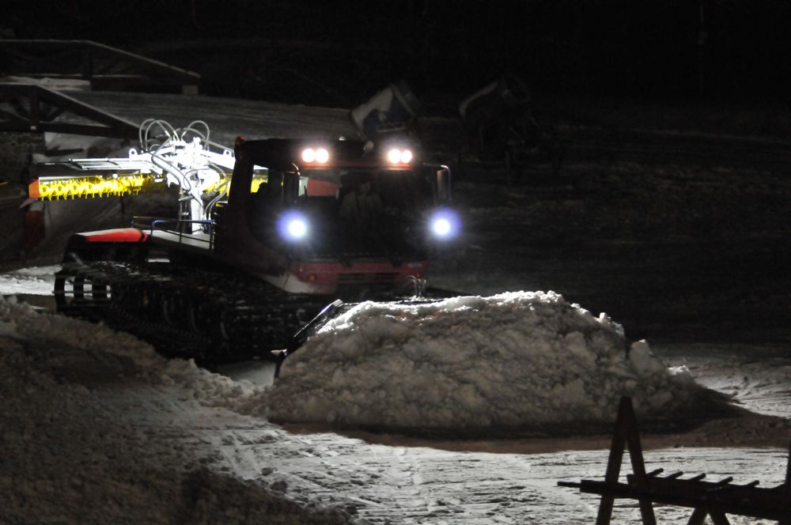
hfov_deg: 19.5
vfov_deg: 13.0
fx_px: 2304
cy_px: 262
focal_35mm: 105
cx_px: 396
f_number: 4.5
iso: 3200
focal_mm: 70
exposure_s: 1/80
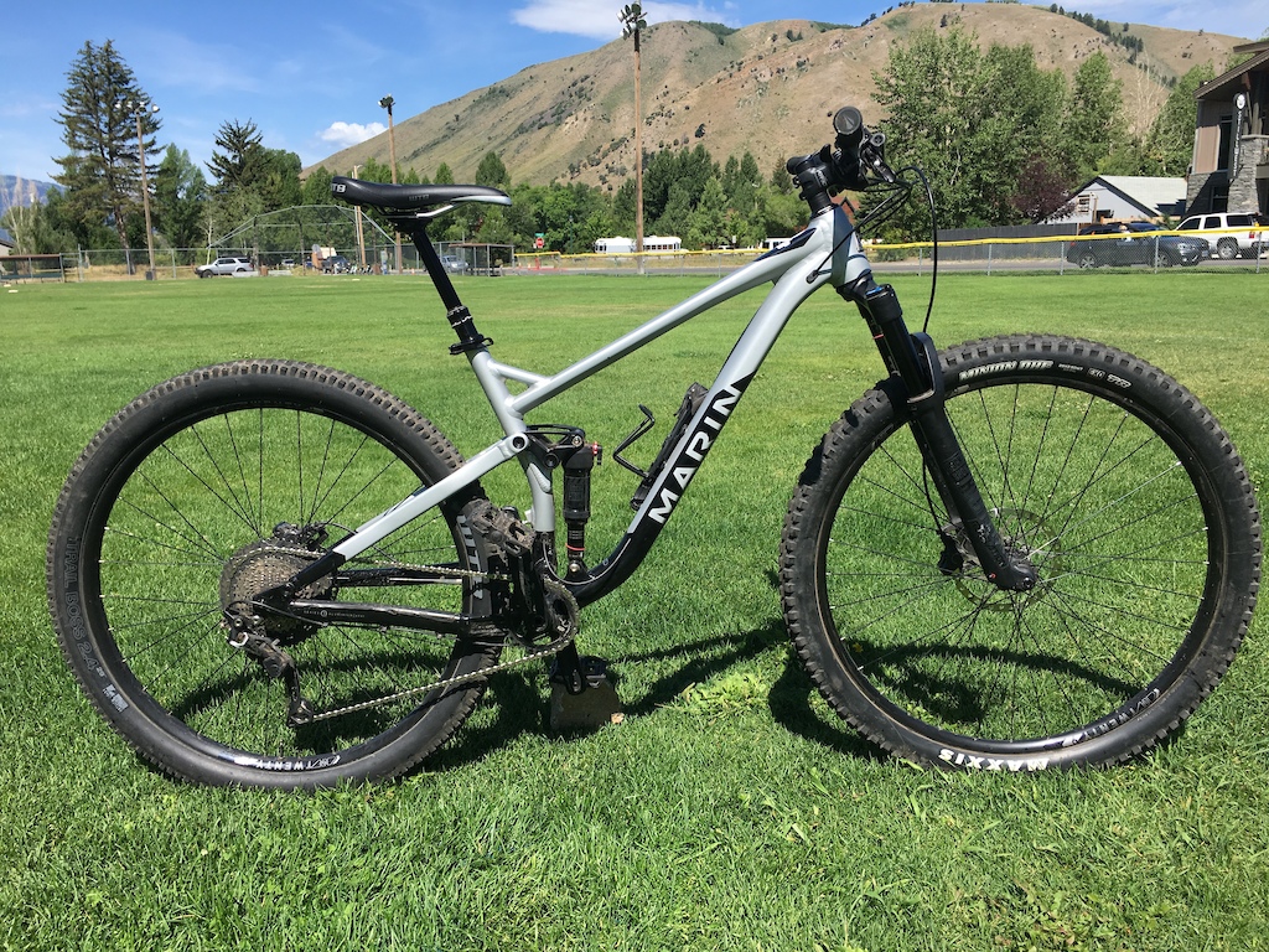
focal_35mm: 29
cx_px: 634
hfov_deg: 61.7
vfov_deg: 48.2
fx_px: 1063
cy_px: 476
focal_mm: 4.15
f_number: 2.2
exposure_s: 1/1166
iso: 25
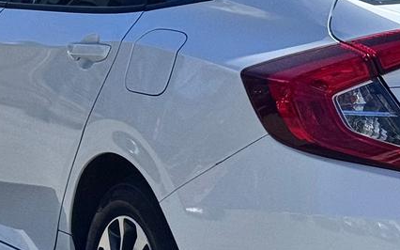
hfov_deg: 13.6
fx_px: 1667
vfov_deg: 8.6
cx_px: 321
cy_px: 132
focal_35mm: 153
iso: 64
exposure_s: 1/6410
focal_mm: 6.76
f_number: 1.78
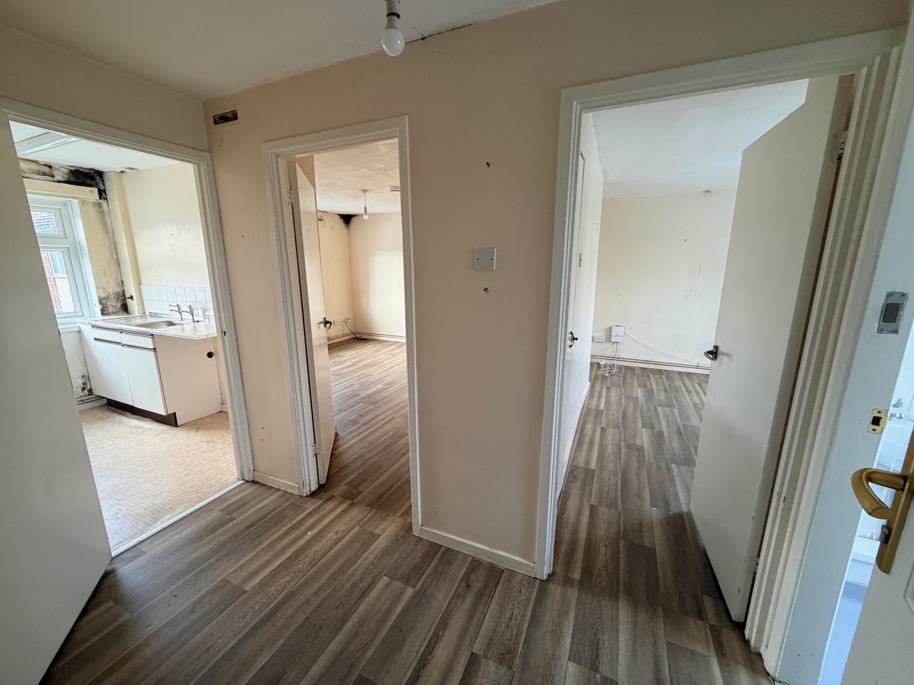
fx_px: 370
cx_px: 457
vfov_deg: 85.7
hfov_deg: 102.1
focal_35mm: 14
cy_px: 342
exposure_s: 1/62
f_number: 2.2
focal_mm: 2.22
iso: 320
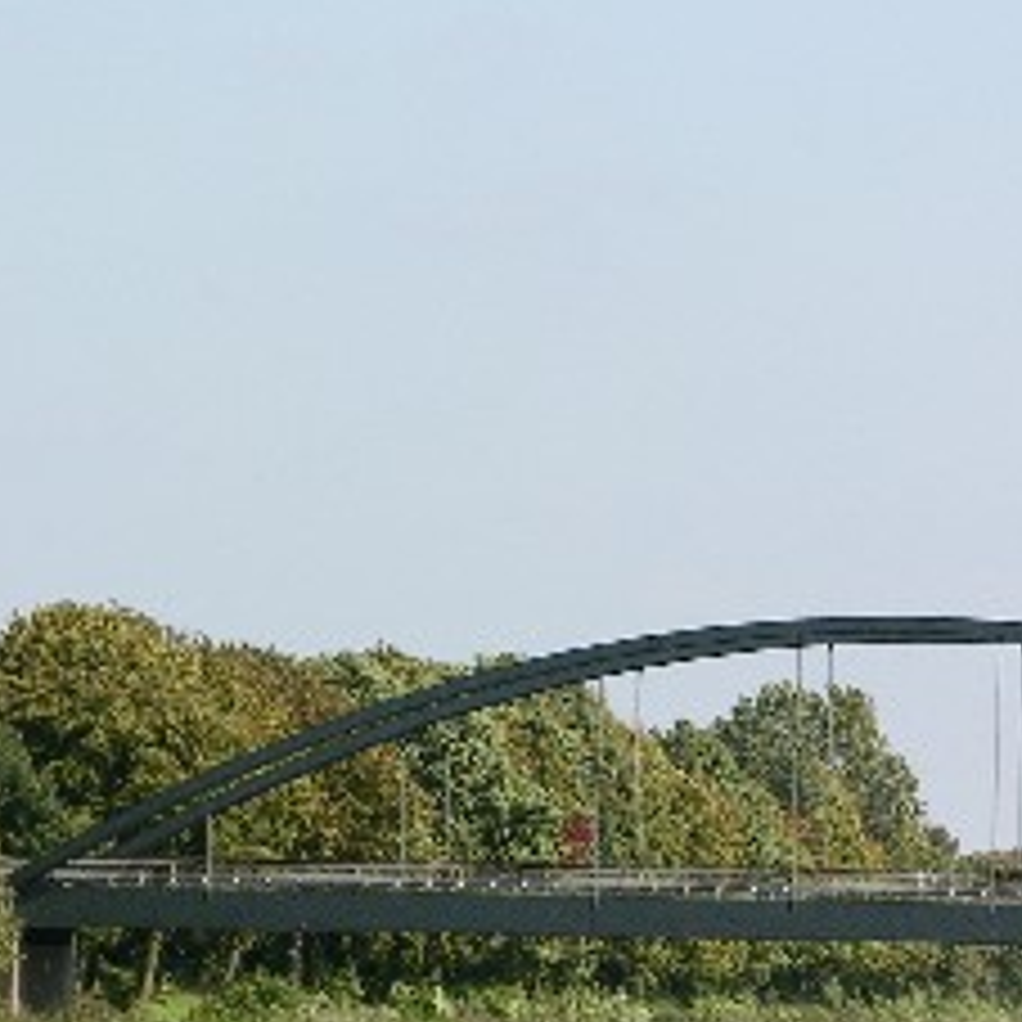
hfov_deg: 4.3
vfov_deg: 4.3
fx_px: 13762
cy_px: 752
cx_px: 853
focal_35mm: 412
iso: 50
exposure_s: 1/178
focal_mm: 44.7
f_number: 6.3
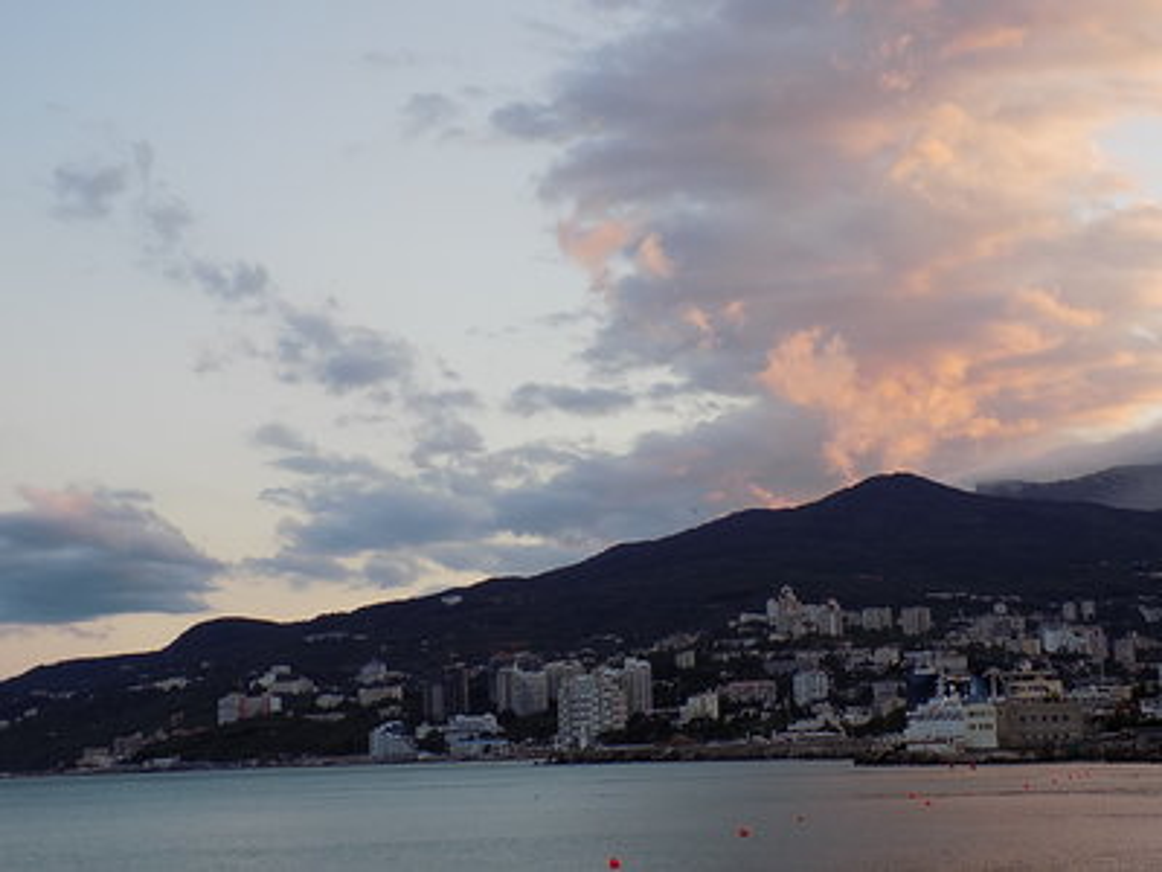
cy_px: 436
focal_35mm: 65
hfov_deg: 29.8
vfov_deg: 22.6
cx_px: 581
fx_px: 2182
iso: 80
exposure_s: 1/80
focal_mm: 11.5
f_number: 4.1
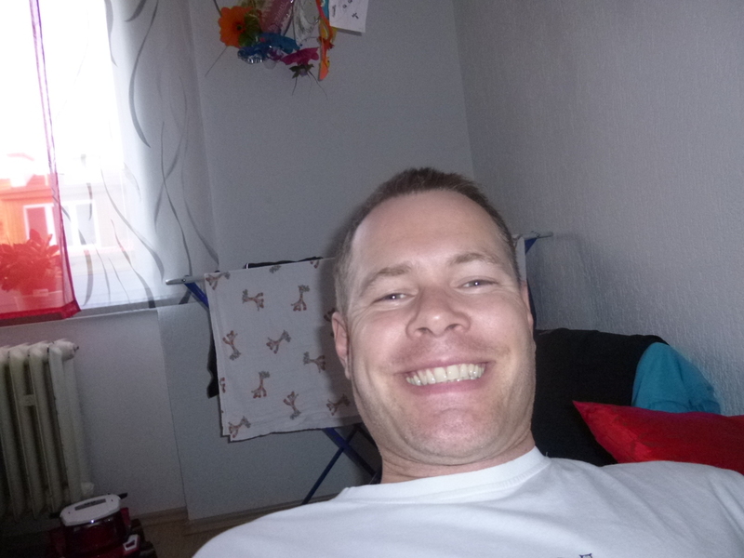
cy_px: 279
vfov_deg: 54.9
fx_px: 537
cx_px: 372
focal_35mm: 25
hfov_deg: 69.4
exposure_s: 1/125
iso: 400
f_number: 3.1
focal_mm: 4.5
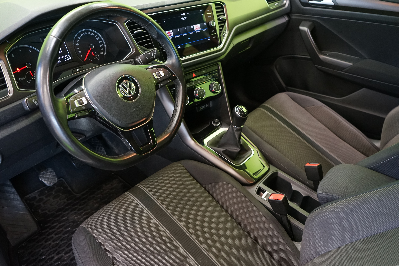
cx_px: 200
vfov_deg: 45.0
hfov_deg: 63.7
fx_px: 321
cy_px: 133
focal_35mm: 29
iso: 2500
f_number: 5
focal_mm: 29
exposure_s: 1/20
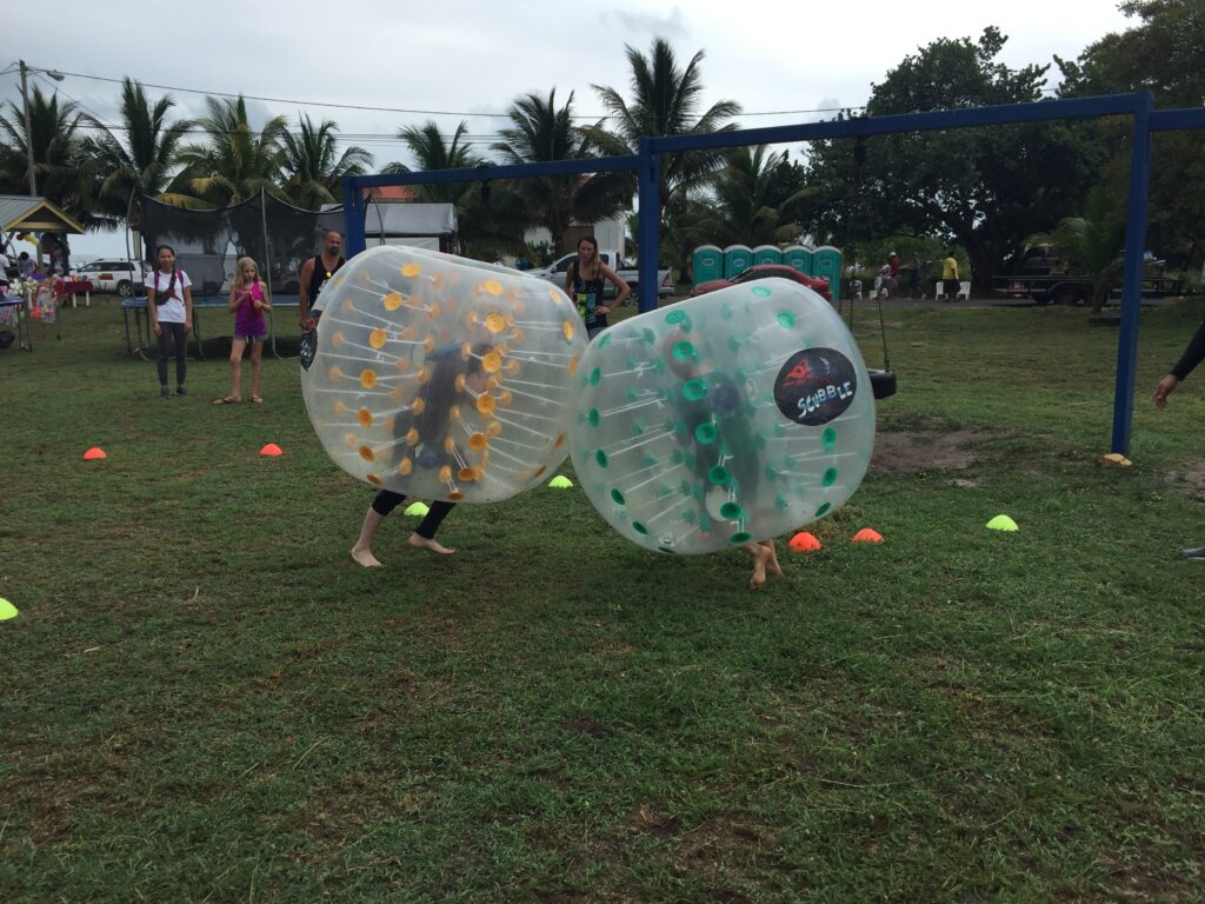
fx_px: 1010
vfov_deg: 48.2
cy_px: 452
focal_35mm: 29
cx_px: 602
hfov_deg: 61.7
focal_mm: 4.15
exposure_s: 1/1163
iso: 32
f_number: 2.2
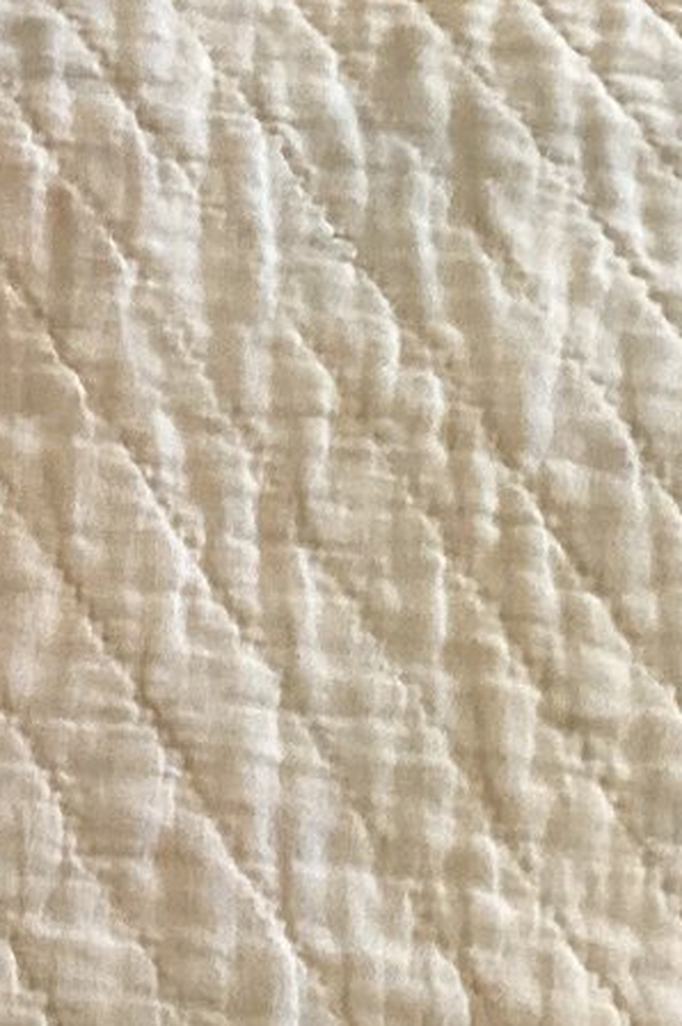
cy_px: 356
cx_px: -992
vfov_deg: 18.7
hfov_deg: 10.6
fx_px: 3102
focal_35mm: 109
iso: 200
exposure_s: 1/50
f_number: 2.4
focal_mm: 3.3
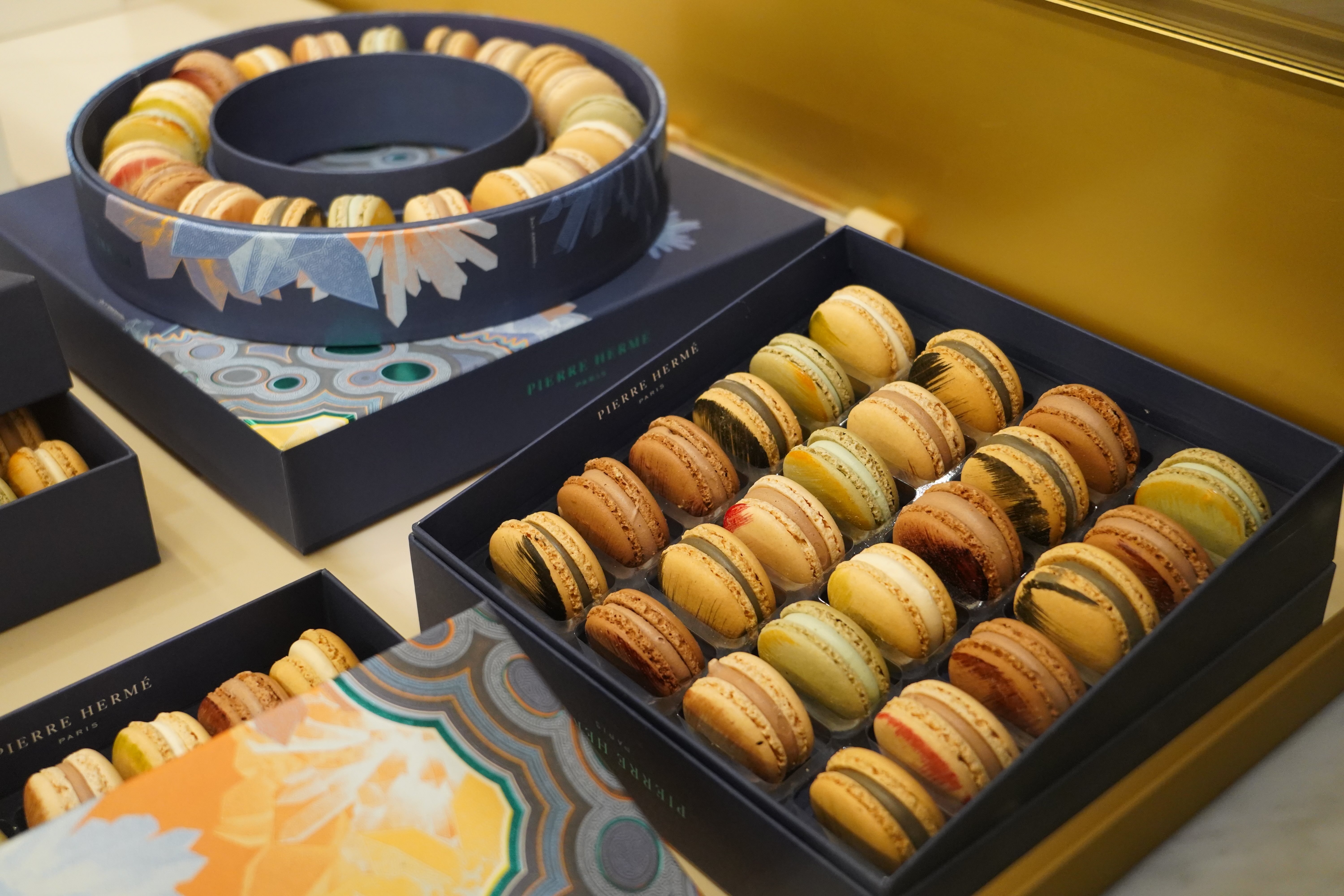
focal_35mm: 44
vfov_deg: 30.5
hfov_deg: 44.5
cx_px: 672
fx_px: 1643
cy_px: 448
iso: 5000
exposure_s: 1/160
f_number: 5.6
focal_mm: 44
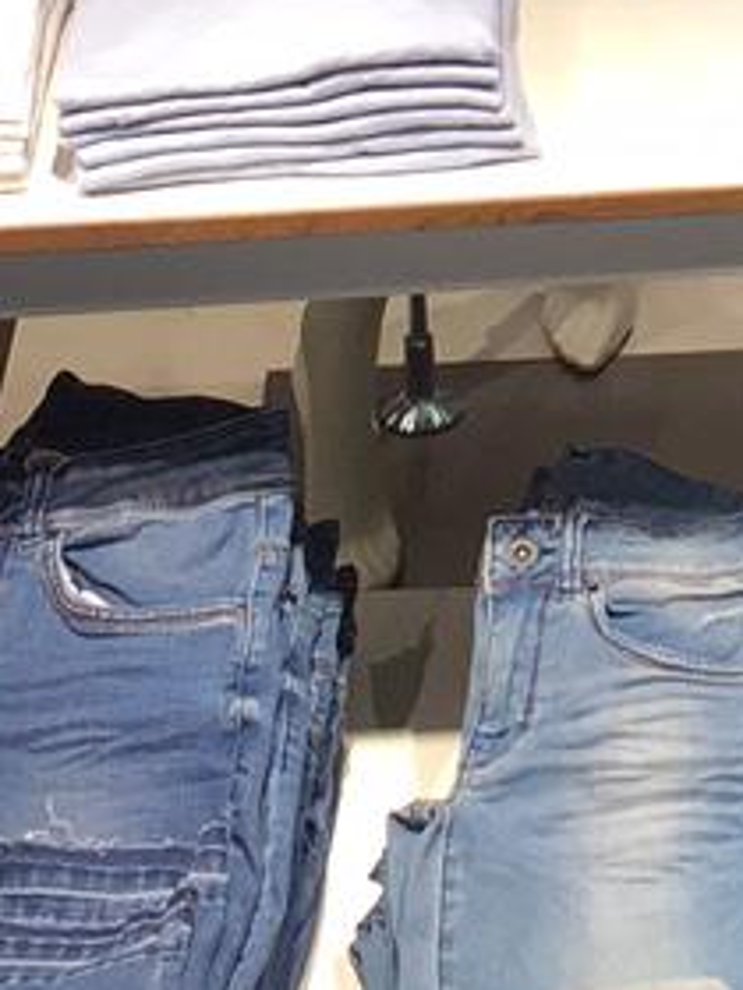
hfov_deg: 8.6
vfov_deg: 11.2
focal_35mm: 169
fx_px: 4837
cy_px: -552
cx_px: 1175
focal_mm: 4.15
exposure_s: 1/100
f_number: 2.2
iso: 50
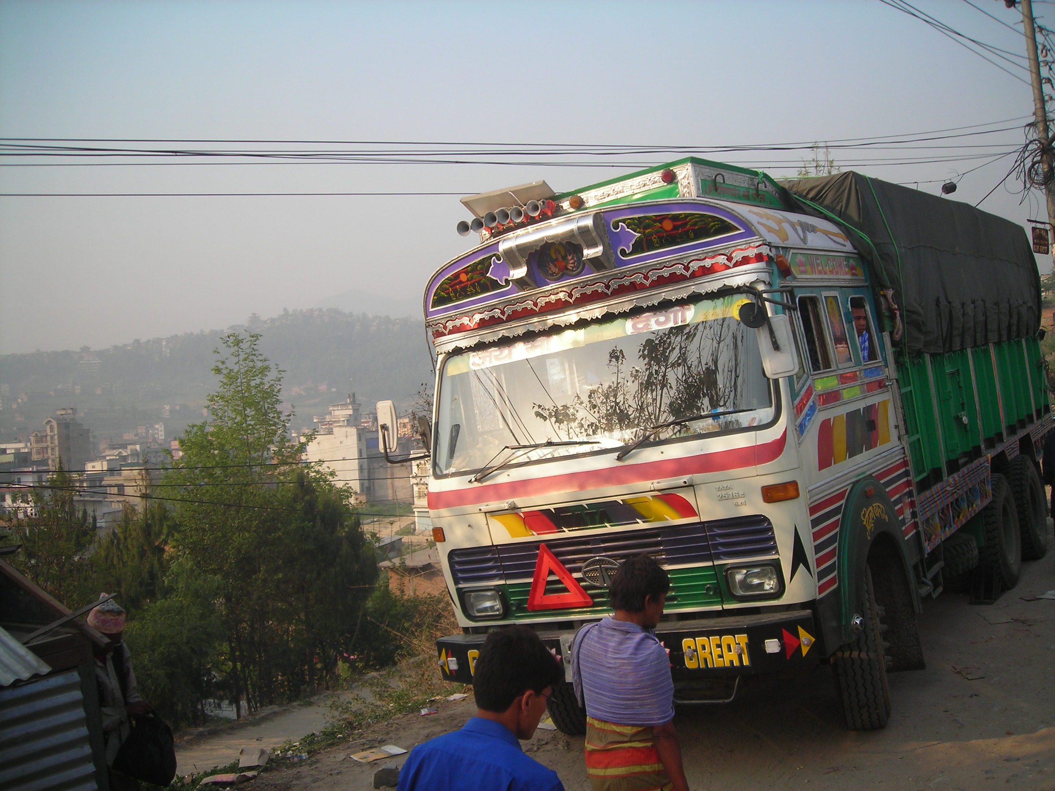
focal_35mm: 38
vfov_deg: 37.7
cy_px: 396
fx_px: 1158
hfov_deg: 49.0
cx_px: 528
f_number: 3.2
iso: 50
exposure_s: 1/310
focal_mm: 6.3
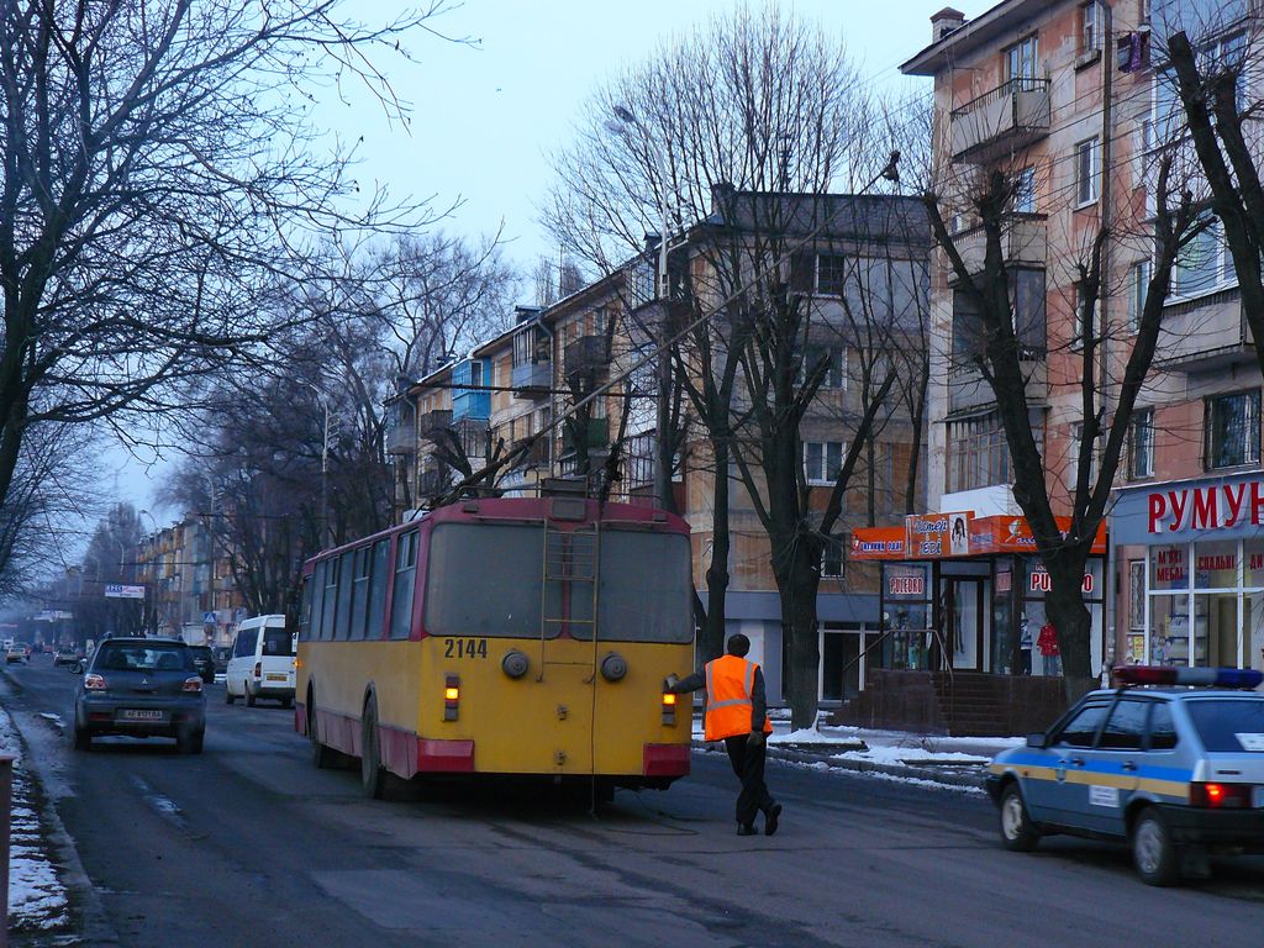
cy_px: 474
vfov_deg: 24.8
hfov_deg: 32.7
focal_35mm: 59
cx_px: 632
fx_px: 2154
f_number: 3.2
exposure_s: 1/100
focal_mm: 9.9
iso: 200
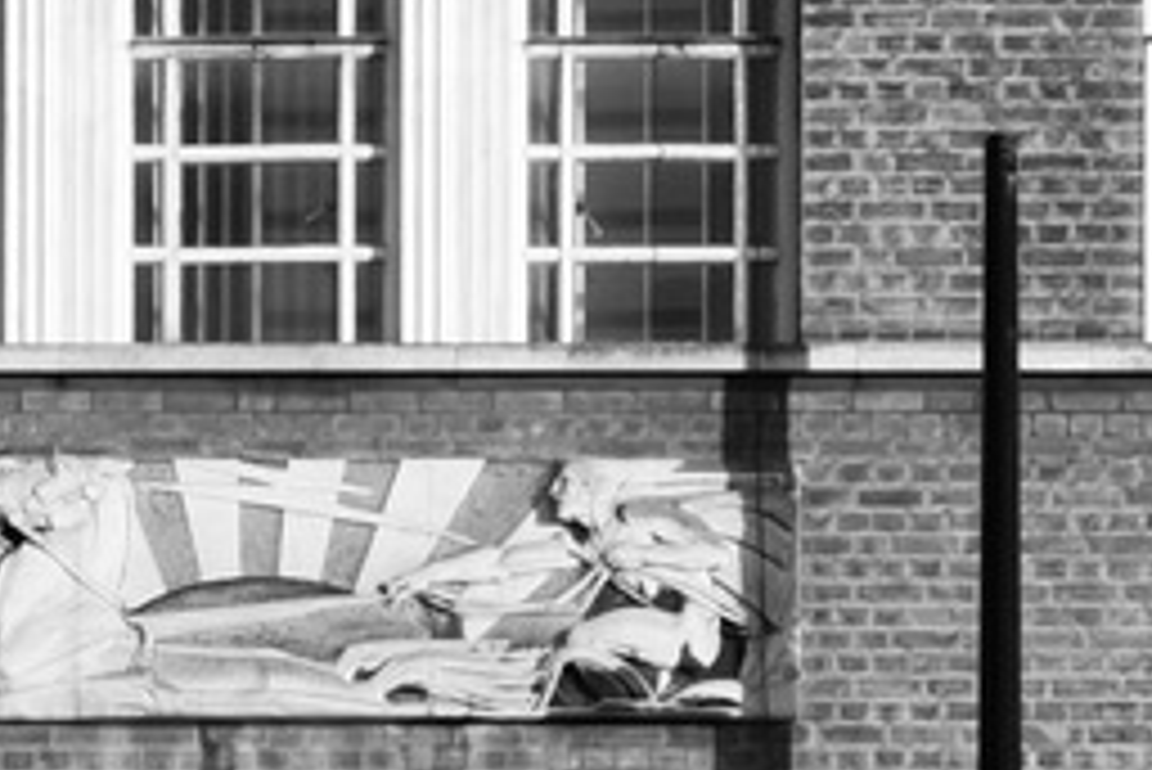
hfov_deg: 10.6
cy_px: 1761
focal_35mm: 194
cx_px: 234
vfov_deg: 6.8
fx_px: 6211
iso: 280
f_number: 8
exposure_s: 1/250
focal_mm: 31
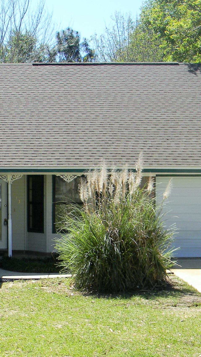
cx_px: 26
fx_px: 654
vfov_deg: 30.4
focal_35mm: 69
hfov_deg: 17.3
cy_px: 224
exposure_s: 1/423
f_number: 3.7
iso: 80
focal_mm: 6.4
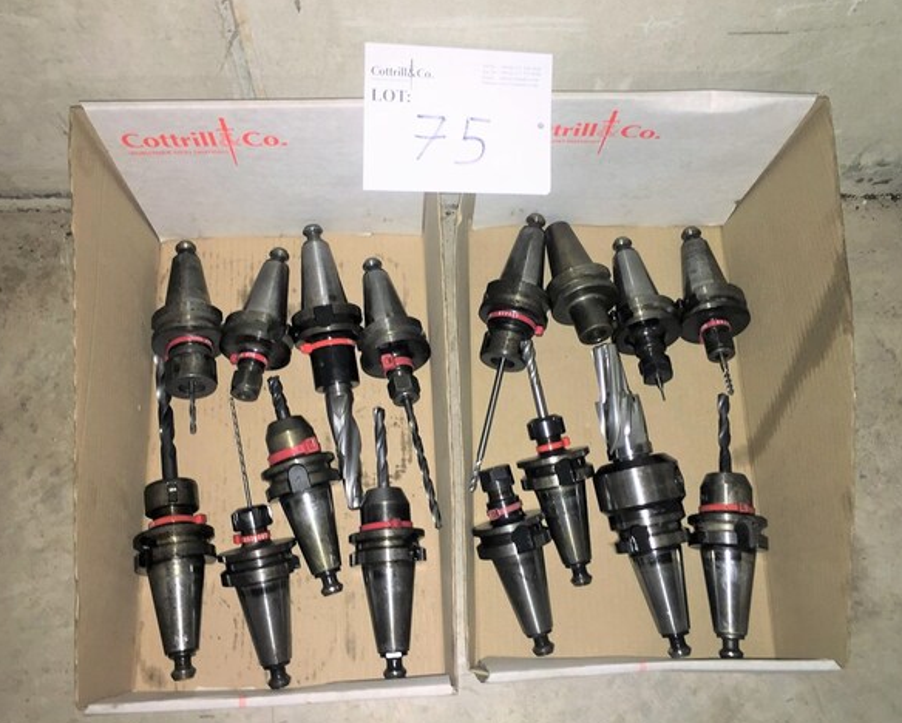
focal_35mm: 31
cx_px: 437
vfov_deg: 47.2
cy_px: 362
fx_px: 828
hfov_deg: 57.1
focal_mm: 4.15
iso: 50
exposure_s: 1/17
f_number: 2.2
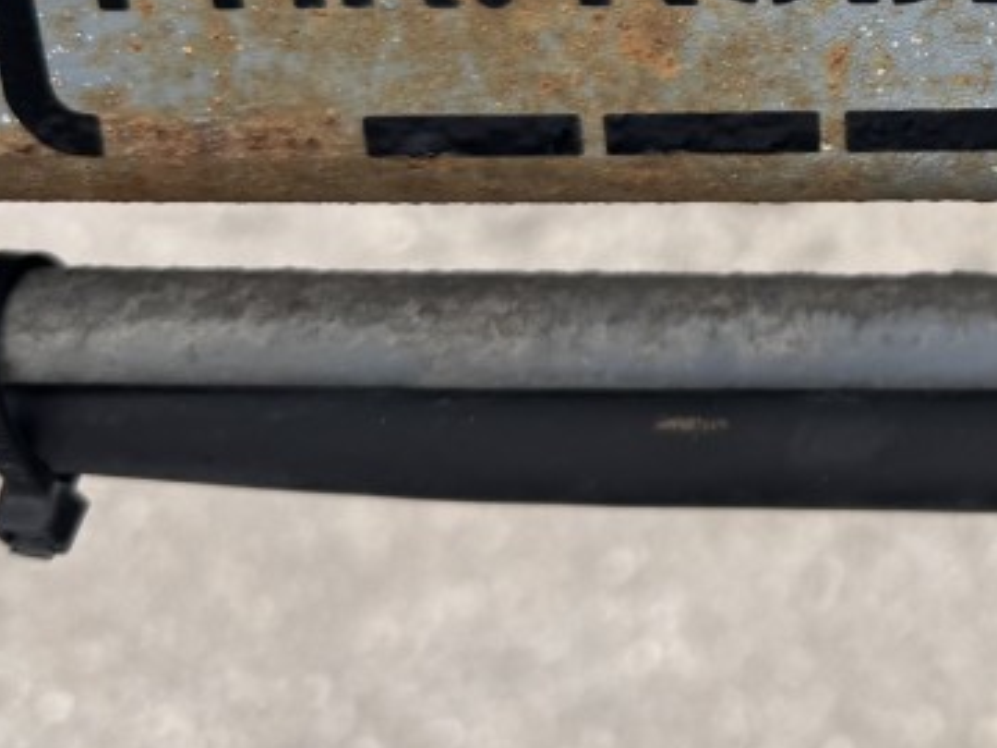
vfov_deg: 14.8
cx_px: 1515
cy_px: -180
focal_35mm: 96
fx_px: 2765
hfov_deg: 18.1
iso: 64
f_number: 1.78
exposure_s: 1/218
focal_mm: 6.76
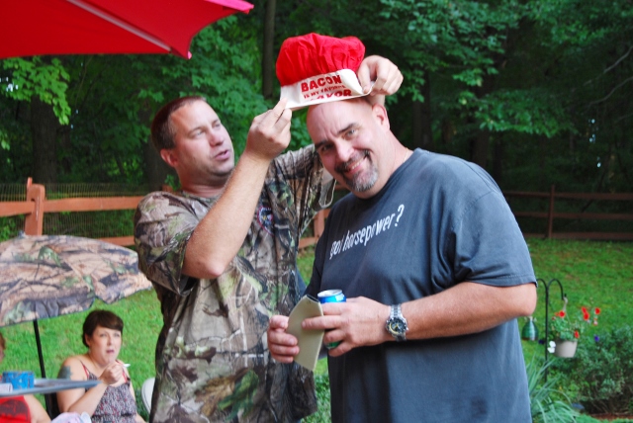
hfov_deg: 28.0
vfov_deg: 19.0
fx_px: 1267
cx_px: 316
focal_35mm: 72
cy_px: 212
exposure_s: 1/30
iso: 220
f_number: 5.6
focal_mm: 48
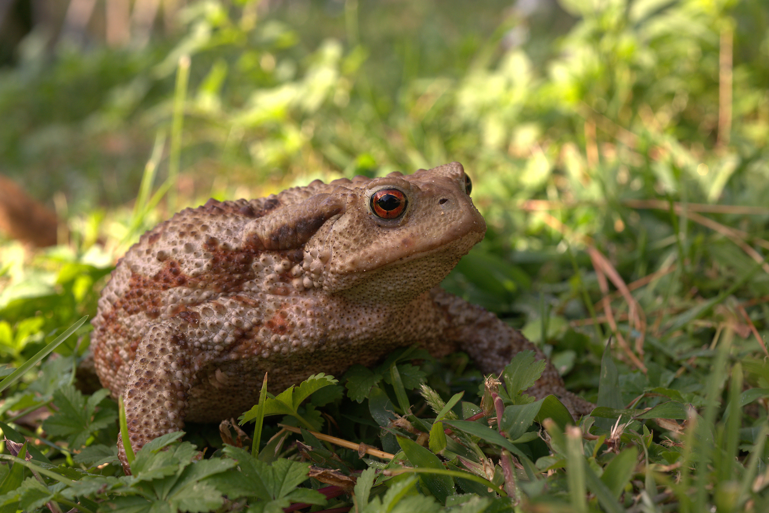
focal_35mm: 55
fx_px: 1175
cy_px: 256
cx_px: 384
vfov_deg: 24.6
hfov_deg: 36.2
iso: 400
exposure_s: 1/200
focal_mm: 55
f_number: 10
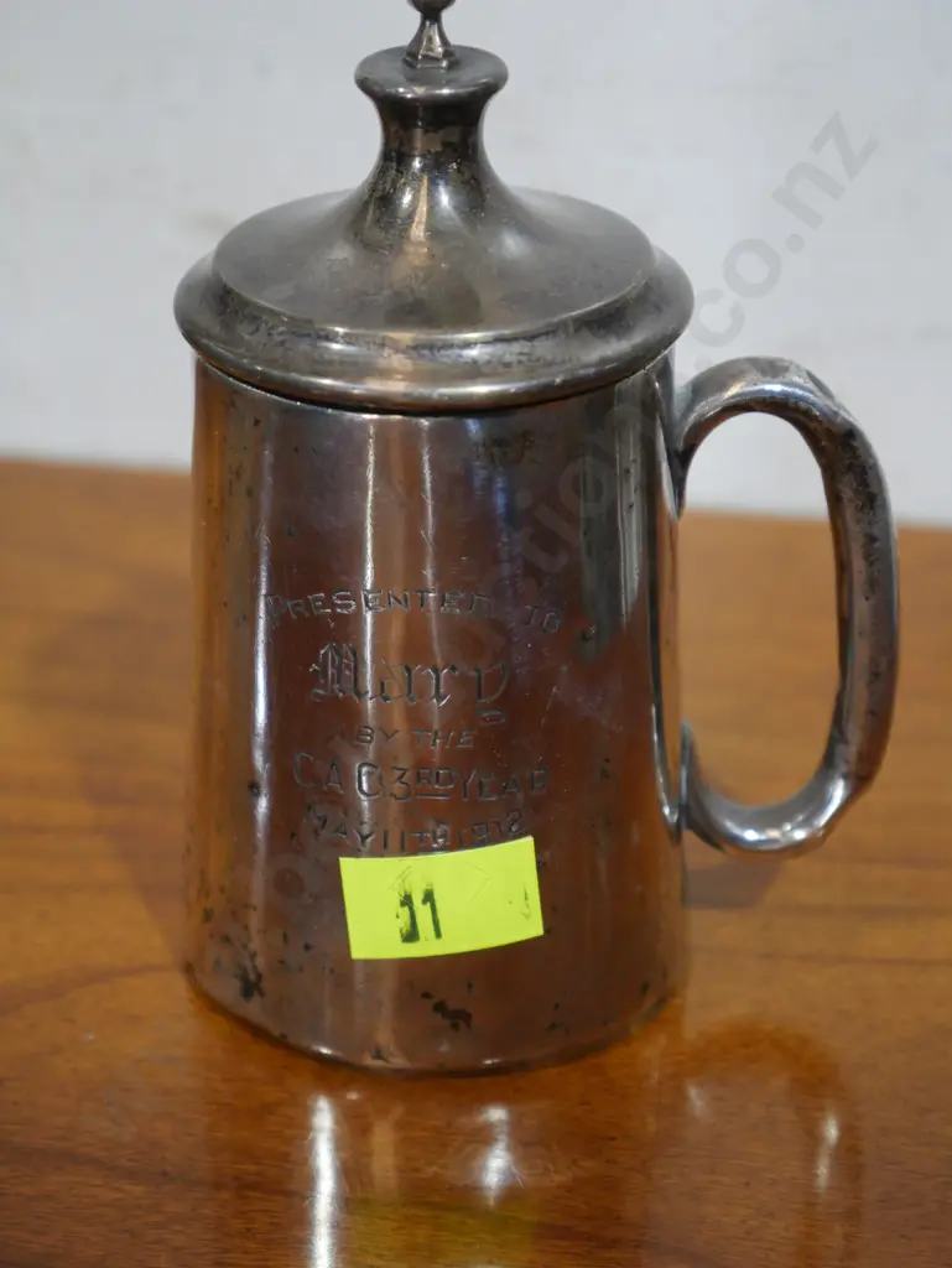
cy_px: 634
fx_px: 3078
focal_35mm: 84
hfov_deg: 17.6
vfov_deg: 23.3
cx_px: 476
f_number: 5.6
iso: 1600
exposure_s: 1/100
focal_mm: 42
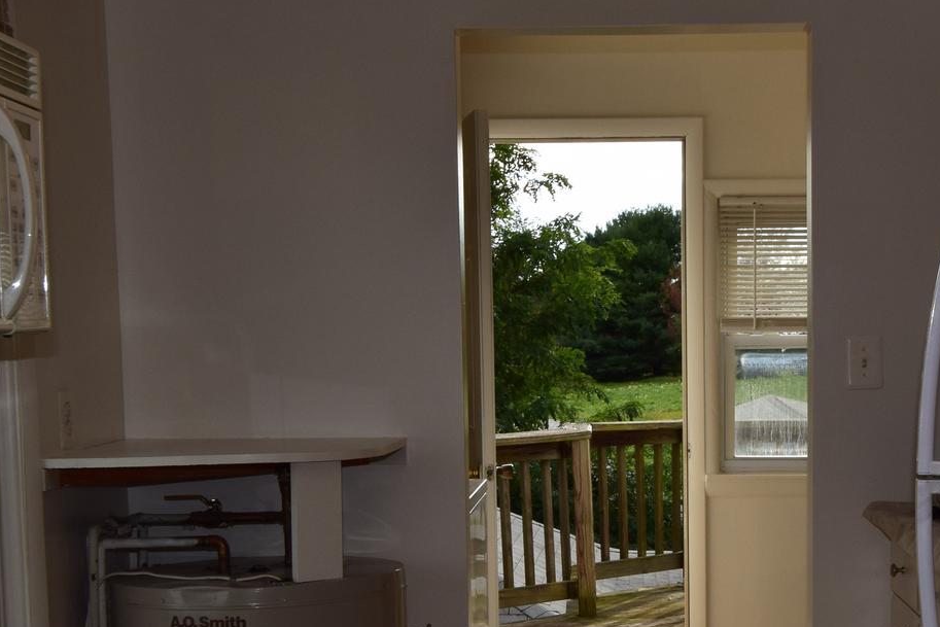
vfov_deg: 18.3
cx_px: 622
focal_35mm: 74
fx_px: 1932
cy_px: 502
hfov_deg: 27.2
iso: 250
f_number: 10
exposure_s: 1/200
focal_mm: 22
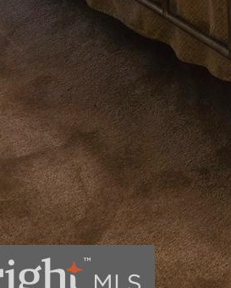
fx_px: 863
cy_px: -334
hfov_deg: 13.5
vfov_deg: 14.6
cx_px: 431
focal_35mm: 101
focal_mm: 6.3
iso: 500
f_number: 1.7
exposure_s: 1/120
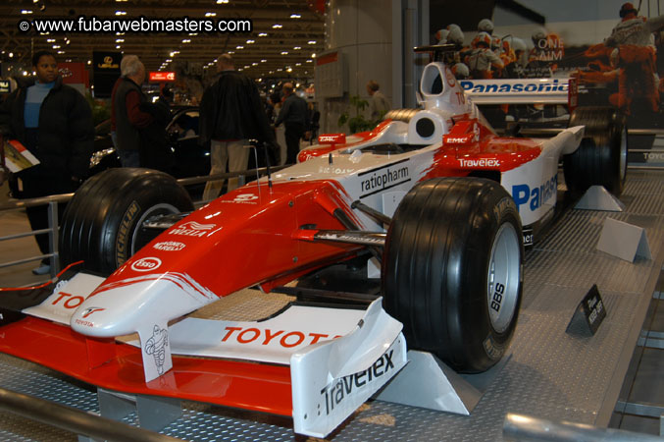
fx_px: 663
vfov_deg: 36.8
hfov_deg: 53.2
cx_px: 332
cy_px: 221
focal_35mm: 36
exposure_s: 1/60
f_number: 5
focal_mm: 24
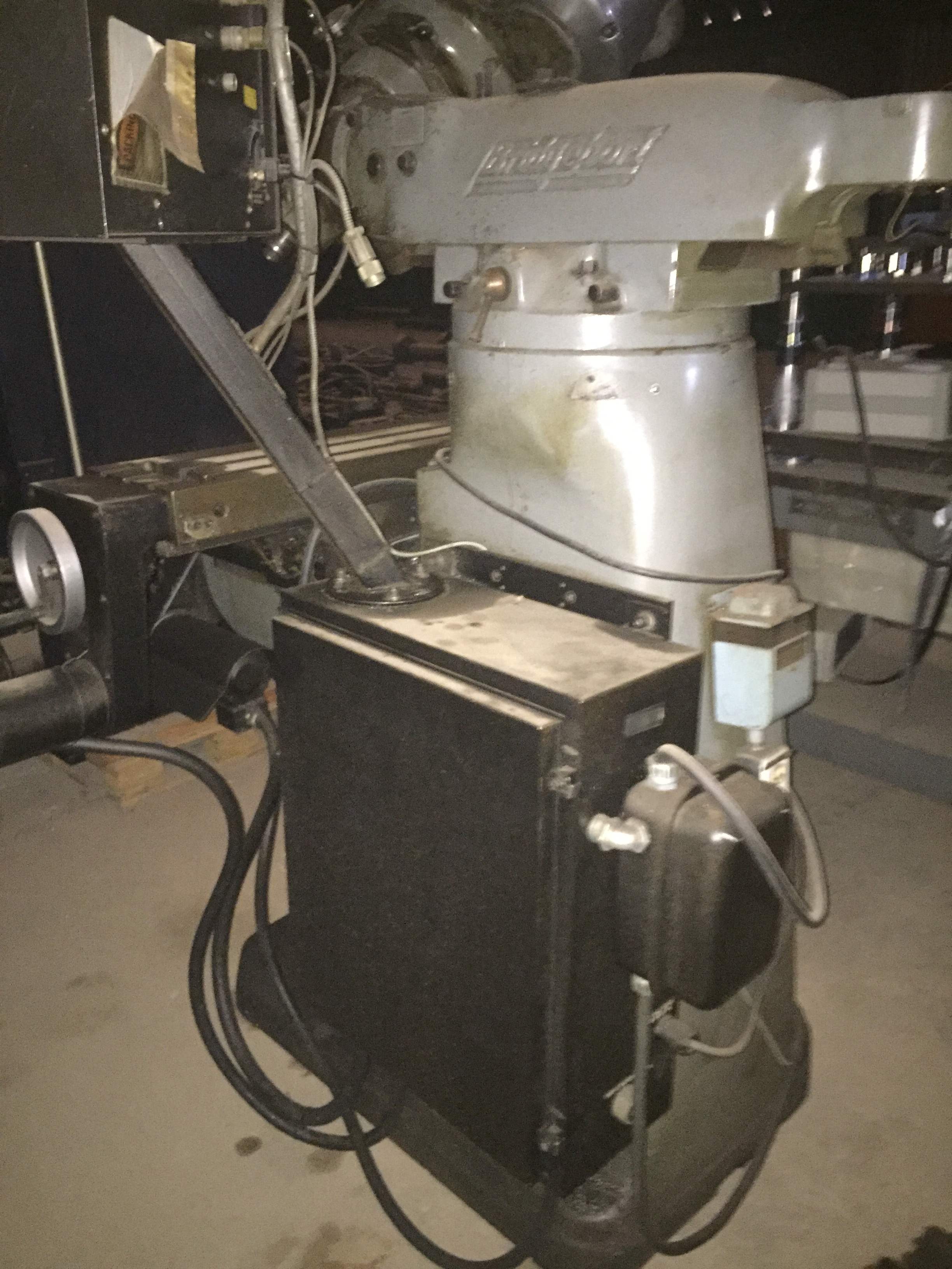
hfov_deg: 48.2
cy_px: 634
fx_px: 1063
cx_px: 476
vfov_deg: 61.7
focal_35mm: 29
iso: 800
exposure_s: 1/16
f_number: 2.2
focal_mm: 4.15
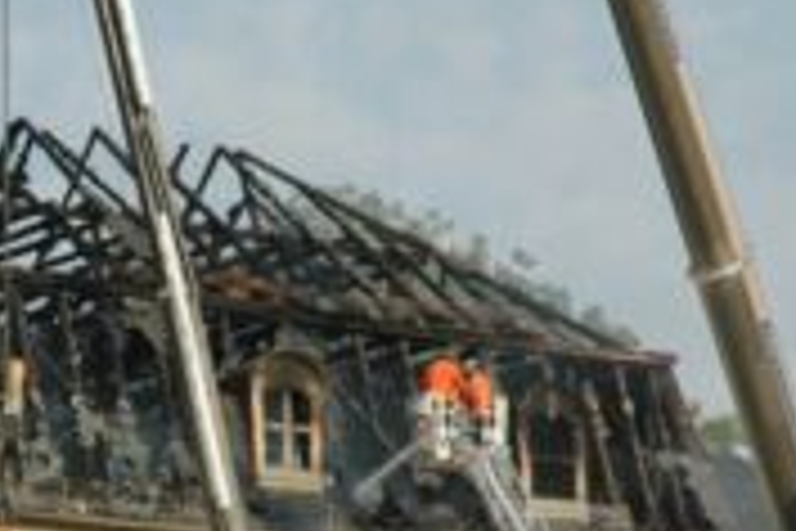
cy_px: 500
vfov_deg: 5.8
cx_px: 94
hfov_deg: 8.7
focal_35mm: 237
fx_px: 5240
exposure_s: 1/320
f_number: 9
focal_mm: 70
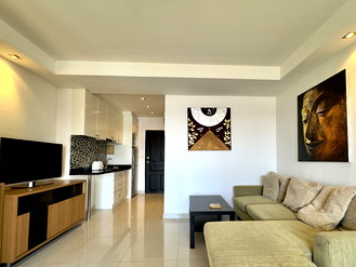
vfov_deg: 74.4
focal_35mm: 17
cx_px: 193
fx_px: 175
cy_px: 151
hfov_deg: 90.8
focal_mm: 2.22
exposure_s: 1/100
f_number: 2.2
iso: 80
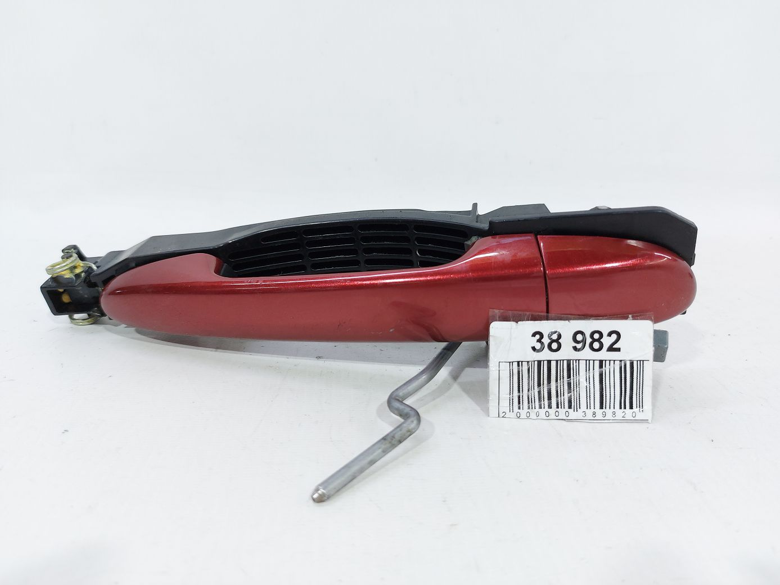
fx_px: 541
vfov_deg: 56.8
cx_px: 390
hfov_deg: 71.6
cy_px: 292
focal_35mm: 24
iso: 64
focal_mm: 5.23
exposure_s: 1/50
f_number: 1.8
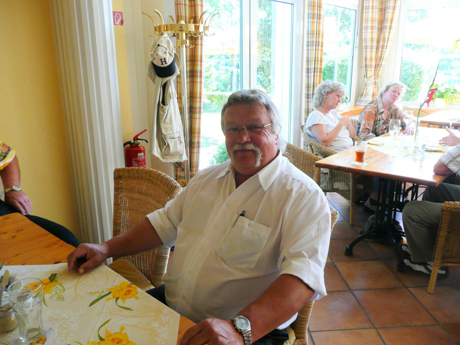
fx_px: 372
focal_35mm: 28
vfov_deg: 49.7
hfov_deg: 63.4
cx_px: 230
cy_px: 172
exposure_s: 1/30
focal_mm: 4.6
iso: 160
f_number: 3.3
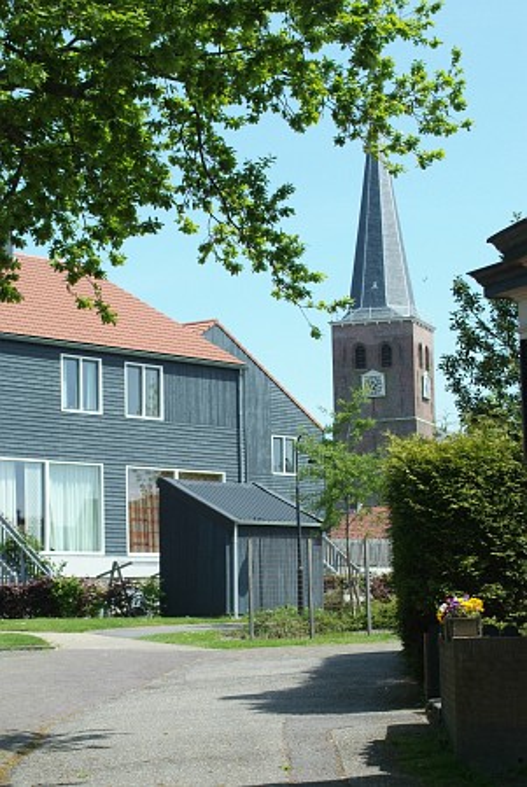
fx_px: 1906
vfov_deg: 23.4
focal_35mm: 87
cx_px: 264
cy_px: 394
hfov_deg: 15.7
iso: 400
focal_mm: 58
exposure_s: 1/750
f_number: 6.7
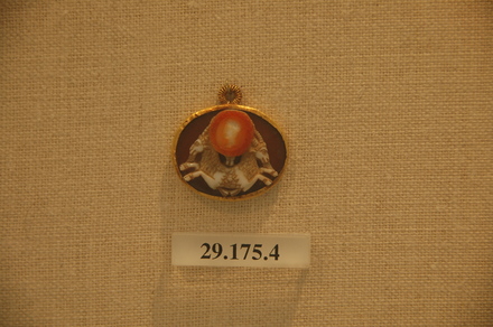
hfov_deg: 6.9
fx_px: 4102
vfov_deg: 4.6
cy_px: 164
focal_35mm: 300
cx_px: 246
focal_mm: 200
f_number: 5.6
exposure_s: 1/60
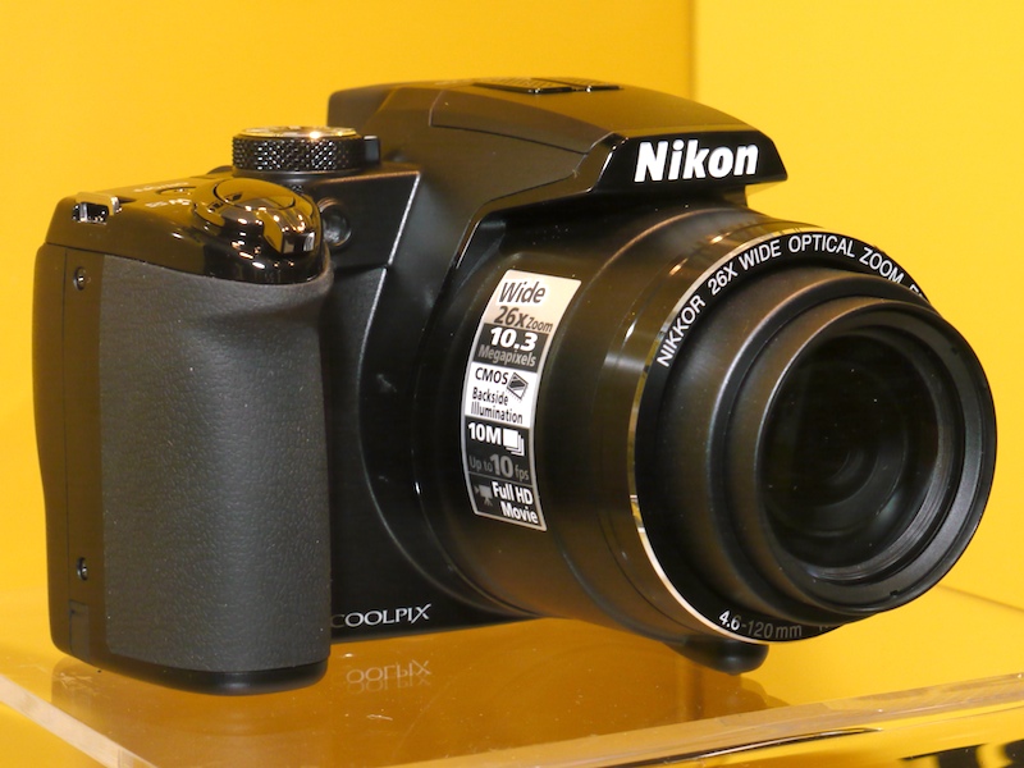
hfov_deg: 21.8
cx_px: 512
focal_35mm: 90
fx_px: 2662
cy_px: 384
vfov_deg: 16.4
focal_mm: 45
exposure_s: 1/125
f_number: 9
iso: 800
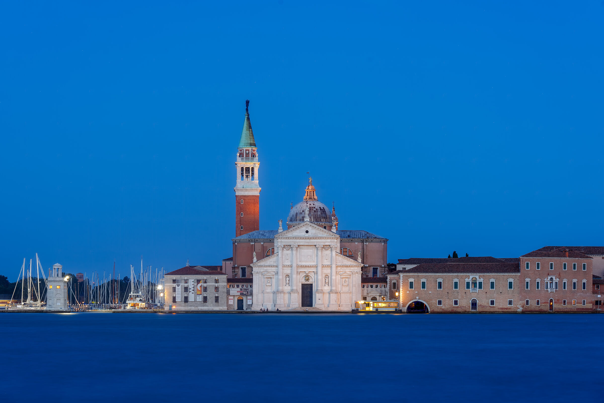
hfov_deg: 22.1
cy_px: 202
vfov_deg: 14.9
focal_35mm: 92
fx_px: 1544
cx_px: 302
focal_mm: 92
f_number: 8
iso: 50
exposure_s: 10
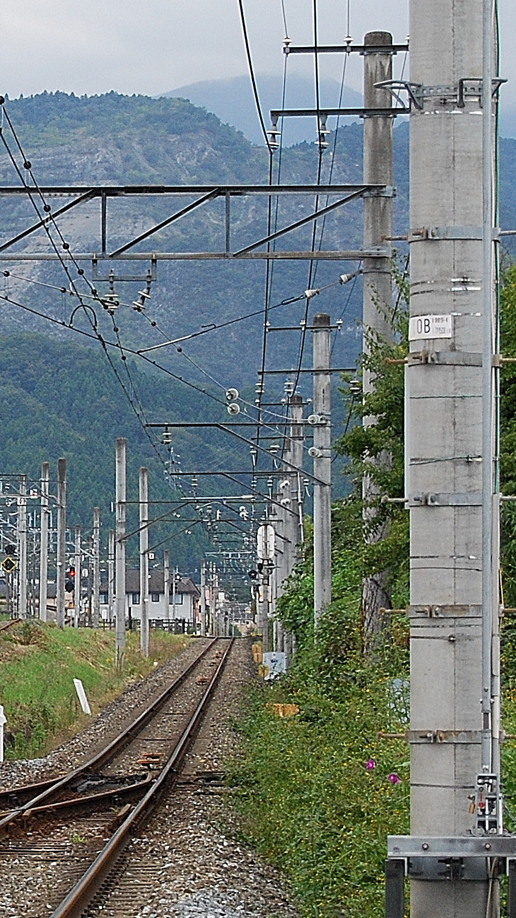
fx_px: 5362
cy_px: 493
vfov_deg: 9.8
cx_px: -344
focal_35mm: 220
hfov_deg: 5.4
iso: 400
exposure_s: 1/160
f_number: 6.3
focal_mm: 55
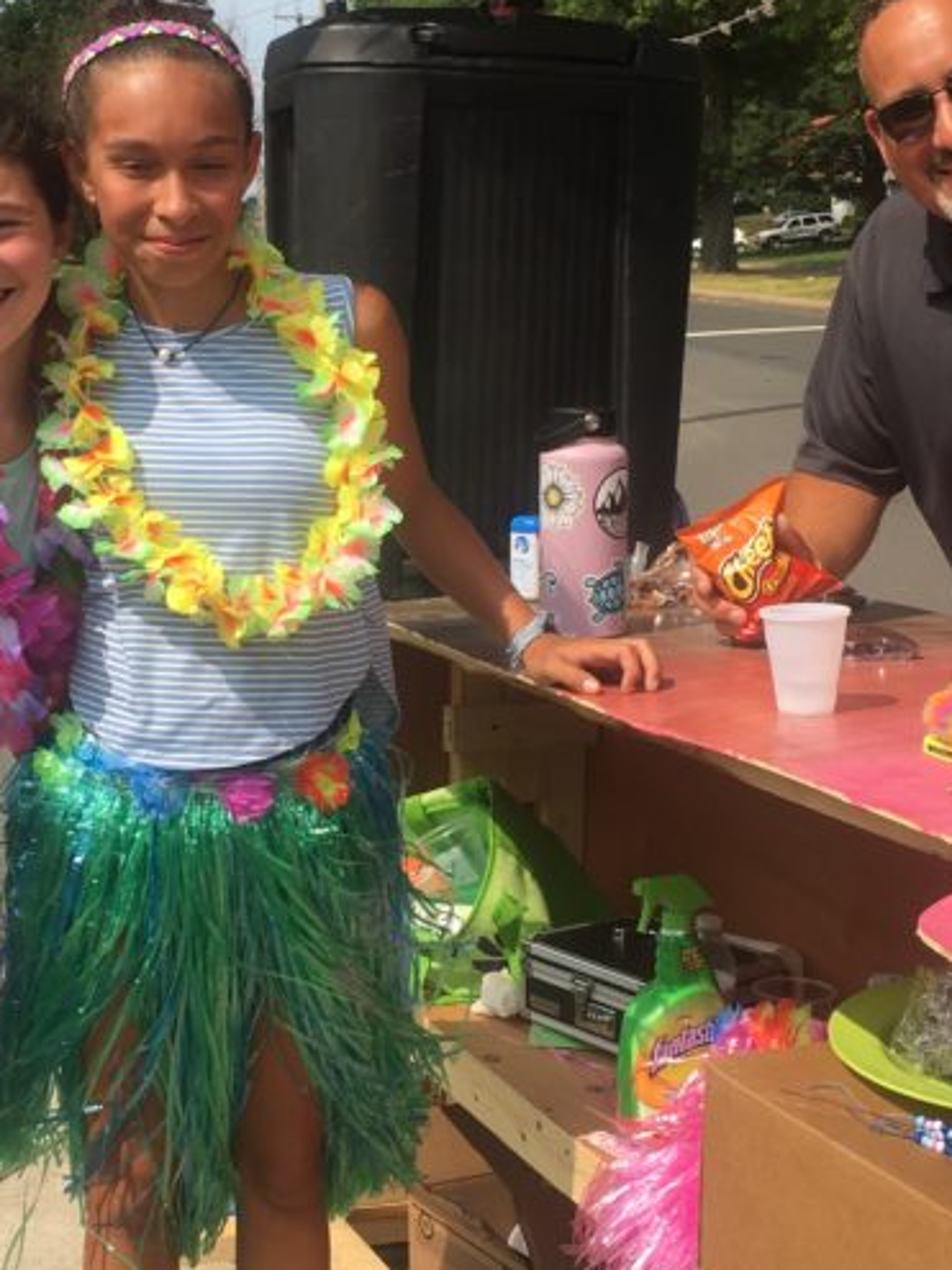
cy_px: 629
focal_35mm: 60
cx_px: 390
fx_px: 2201
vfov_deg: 32.2
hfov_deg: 24.4
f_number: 2.2
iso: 25
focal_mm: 4.15
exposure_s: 1/1261
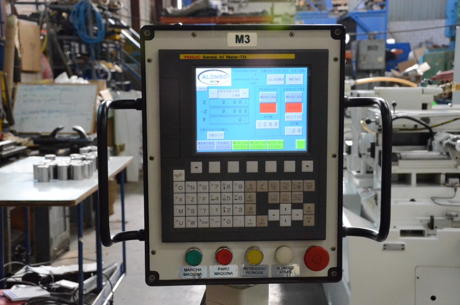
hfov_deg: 39.0
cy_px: 152
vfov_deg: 26.4
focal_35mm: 51
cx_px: 230
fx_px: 650
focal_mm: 34
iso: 6400
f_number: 7.1
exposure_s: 1/200
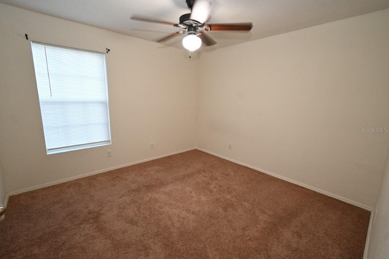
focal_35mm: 15
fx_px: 162
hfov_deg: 100.4
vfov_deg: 77.3
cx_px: 194
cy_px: 130
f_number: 4.5
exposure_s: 1/60
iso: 1800
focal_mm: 10
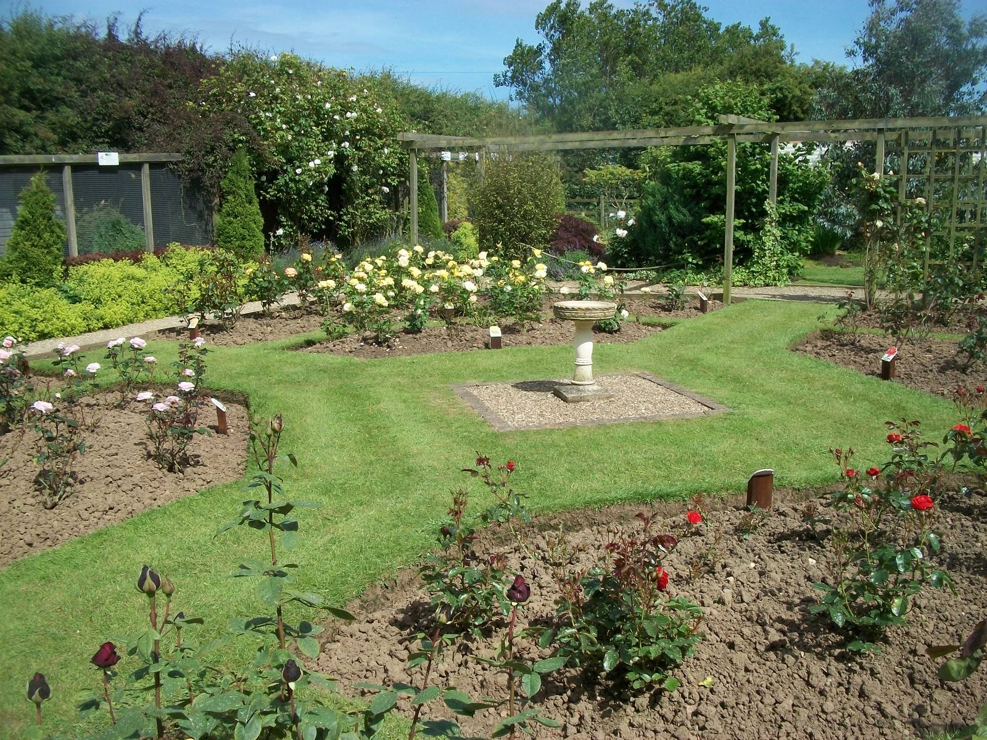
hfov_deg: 56.8
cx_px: 494
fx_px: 912
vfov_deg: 44.2
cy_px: 370
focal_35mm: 32
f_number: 5.5
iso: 80
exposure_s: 1/400
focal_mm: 5.7
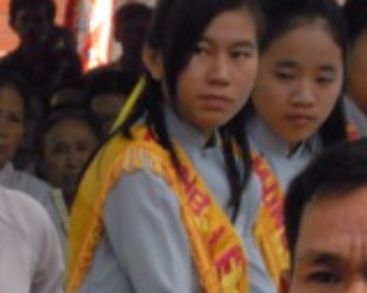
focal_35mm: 496
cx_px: -180
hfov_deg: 3.9
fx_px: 5384
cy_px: 279
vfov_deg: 3.1
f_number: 6.2
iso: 250
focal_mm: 22.6
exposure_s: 1/100
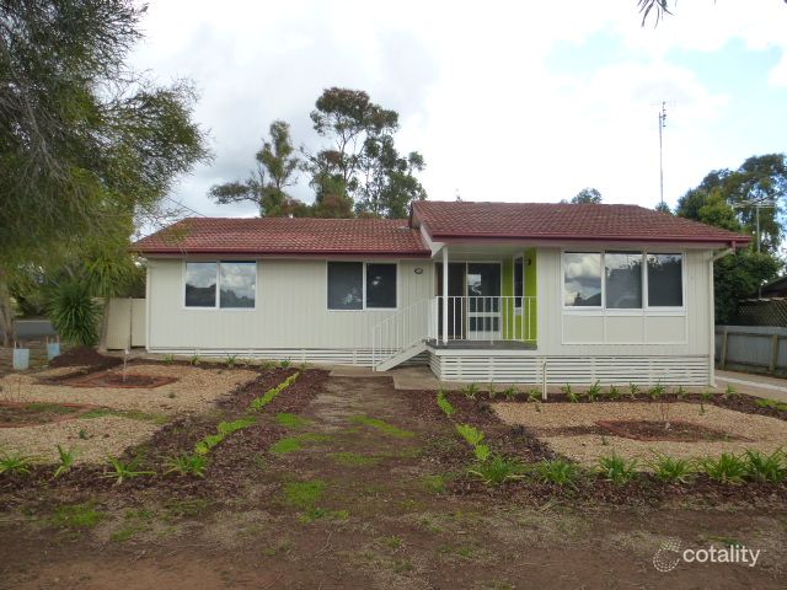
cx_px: 394
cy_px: 295
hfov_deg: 71.6
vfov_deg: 56.8
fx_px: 546
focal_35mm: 24
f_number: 3.3
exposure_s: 1/320
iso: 160
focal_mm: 4.3
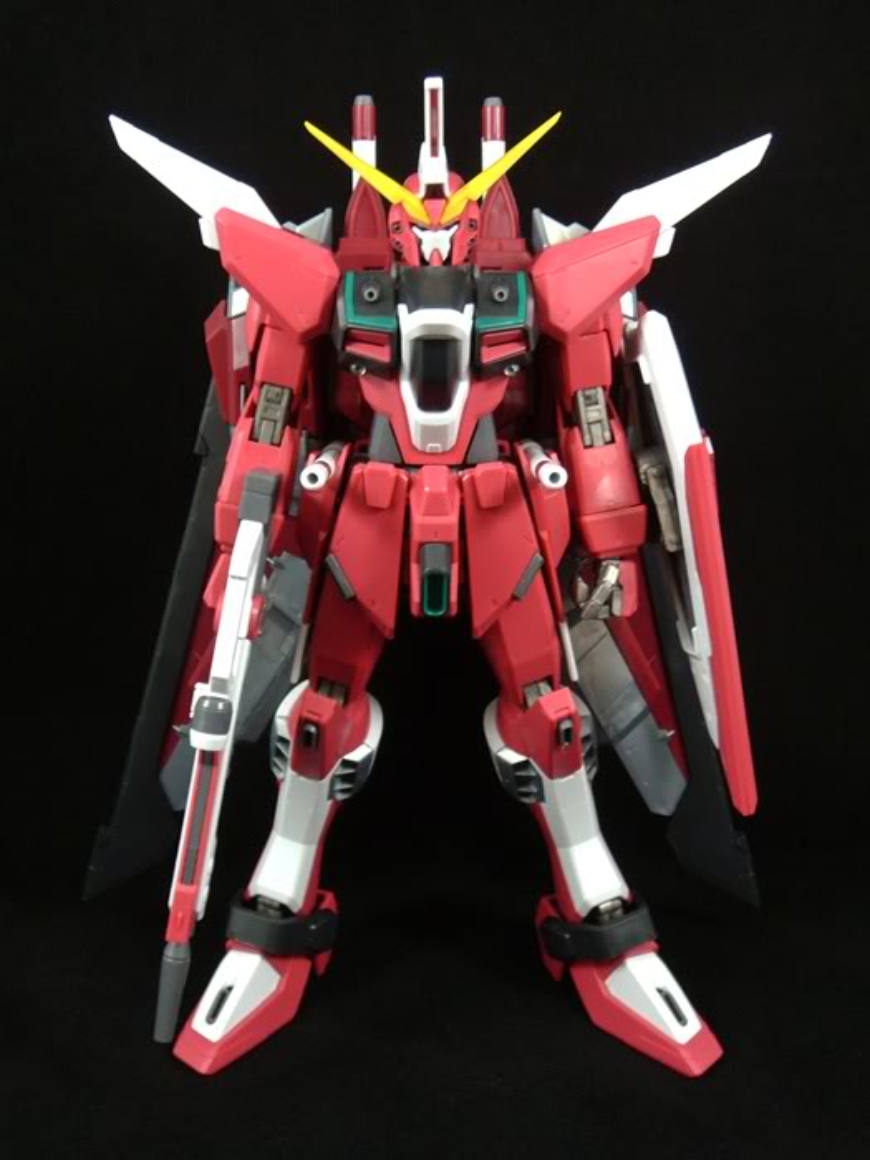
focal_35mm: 26
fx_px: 871
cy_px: 580
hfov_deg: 53.1
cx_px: 435
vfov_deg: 67.3
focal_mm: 4.7
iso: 100
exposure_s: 1/10
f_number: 2.8
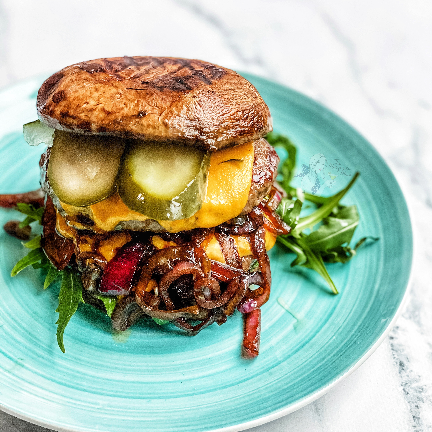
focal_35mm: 62
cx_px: 218
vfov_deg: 27.6
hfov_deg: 27.7
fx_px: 875
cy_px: 268
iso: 200
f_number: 2
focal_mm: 6
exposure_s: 1/120
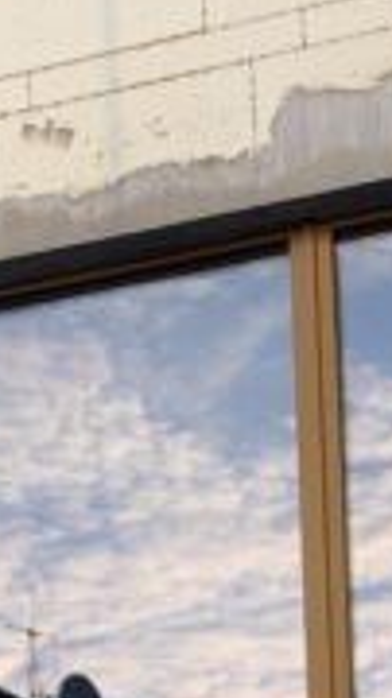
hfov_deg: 7.5
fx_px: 2981
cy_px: 1125
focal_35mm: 161
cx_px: 384
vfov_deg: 12.5
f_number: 1.8
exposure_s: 1/534
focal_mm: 4.25
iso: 25
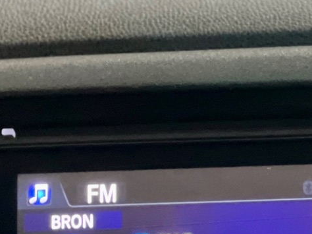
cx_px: 93
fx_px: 2811
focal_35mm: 312
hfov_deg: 6.4
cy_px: 235
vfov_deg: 4.8
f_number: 2.8
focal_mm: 9
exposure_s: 1/15
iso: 800
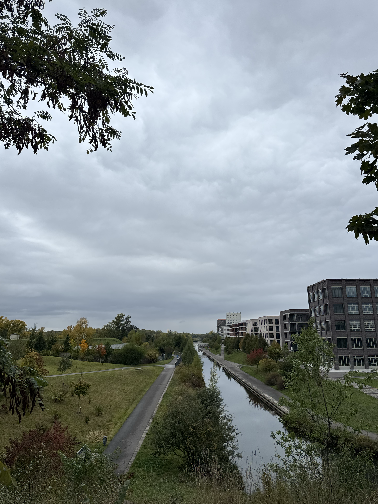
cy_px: 246
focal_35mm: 25
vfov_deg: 69.4
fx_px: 364
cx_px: 192
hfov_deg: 54.9
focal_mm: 6.76
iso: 80
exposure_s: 1/2041
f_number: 1.78
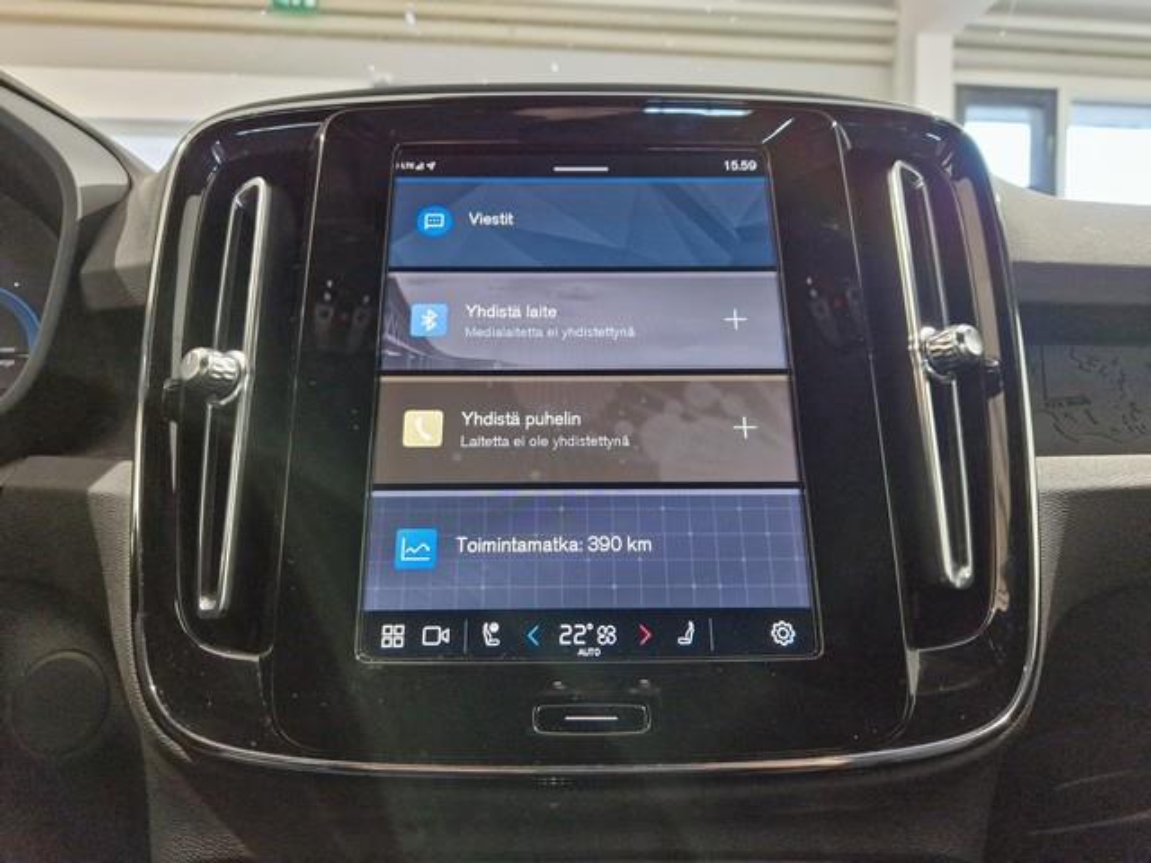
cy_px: 432
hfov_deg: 73.9
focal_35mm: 23
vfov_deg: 58.9
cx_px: 576
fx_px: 765
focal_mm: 5.4
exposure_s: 1/100
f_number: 1.8
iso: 1000
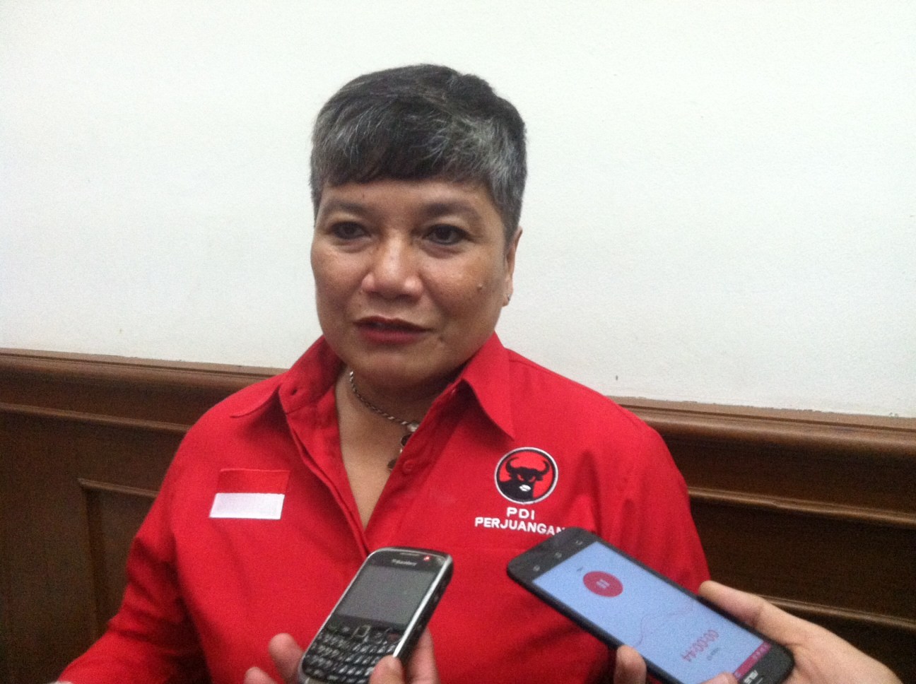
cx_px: 458
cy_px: 342
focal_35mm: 35
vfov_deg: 40.6
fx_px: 925
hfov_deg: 52.7
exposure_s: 1/15
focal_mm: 3.85
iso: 500
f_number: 2.8
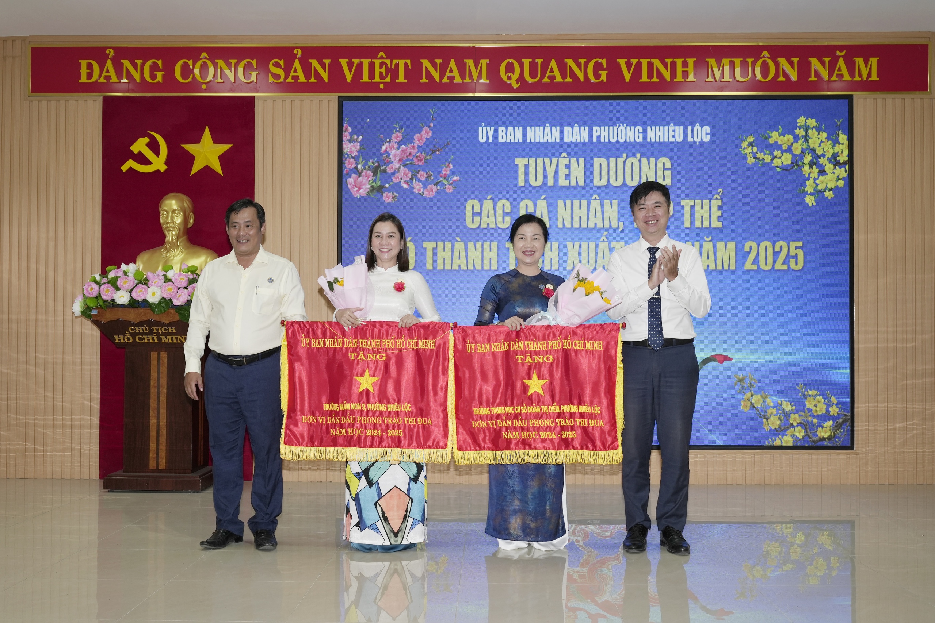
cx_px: 468
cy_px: 312
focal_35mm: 38
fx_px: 987
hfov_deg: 50.7
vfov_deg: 35.1
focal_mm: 38
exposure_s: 1/125
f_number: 3.5
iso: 500
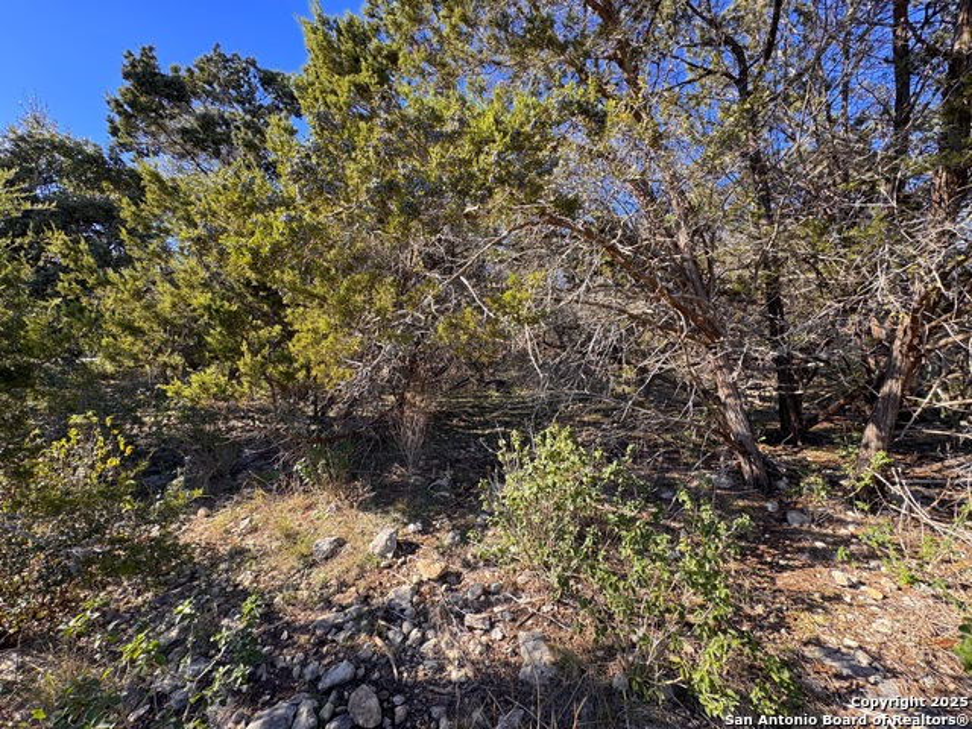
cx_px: 486
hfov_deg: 102.1
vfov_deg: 85.7
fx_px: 393
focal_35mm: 14
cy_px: 364
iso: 40
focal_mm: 2.22
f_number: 2.2
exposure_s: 1/296
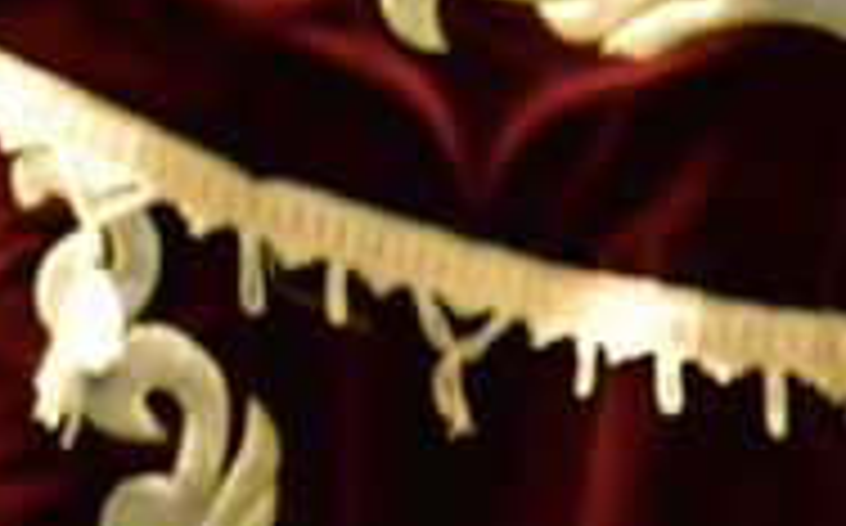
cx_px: -1832
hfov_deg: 2.9
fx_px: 16120
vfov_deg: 1.9
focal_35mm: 700
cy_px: 533
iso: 2500
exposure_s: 1/100
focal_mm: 92
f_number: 5.6
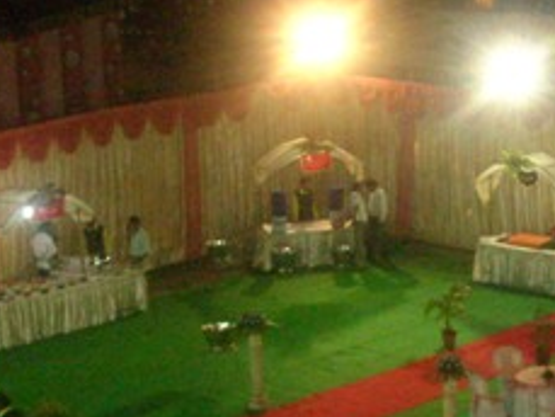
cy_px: 457
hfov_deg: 21.6
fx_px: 1428
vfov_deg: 16.1
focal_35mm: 89
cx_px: 480
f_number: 2.8
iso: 800
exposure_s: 1/60
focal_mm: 6.2
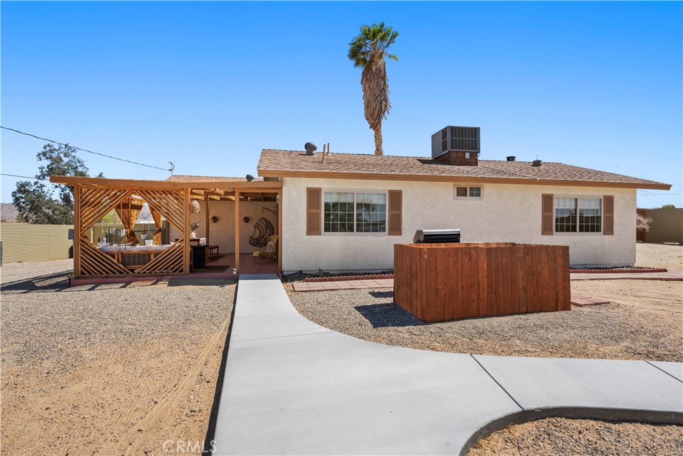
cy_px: 228
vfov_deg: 66.0
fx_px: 351
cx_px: 342
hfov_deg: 88.4
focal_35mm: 18
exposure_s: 1/200
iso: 400
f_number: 11
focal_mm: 18.5
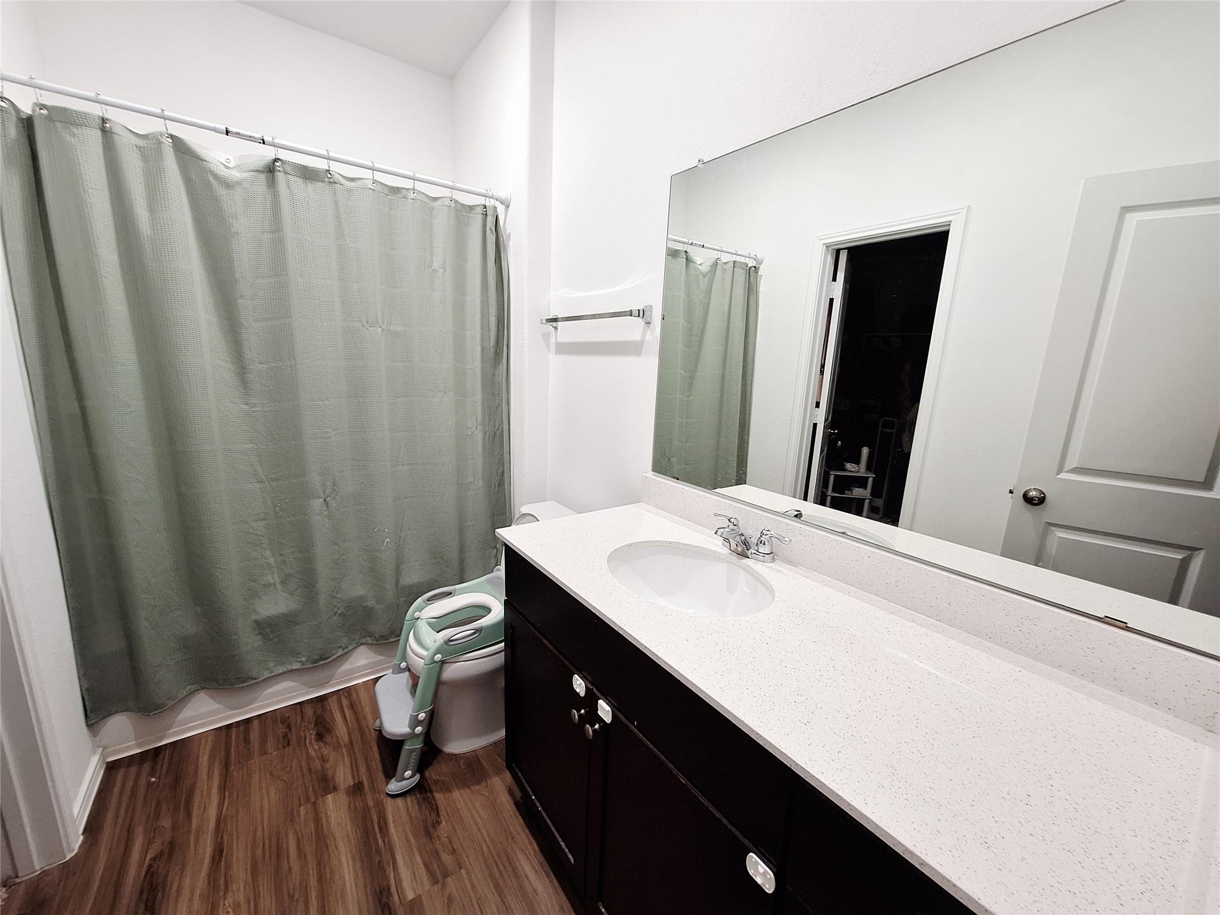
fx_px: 458
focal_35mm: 13
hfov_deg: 106.2
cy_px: 458
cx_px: 610
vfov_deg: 89.9
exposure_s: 1/40
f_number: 2.2
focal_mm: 1.74
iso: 100
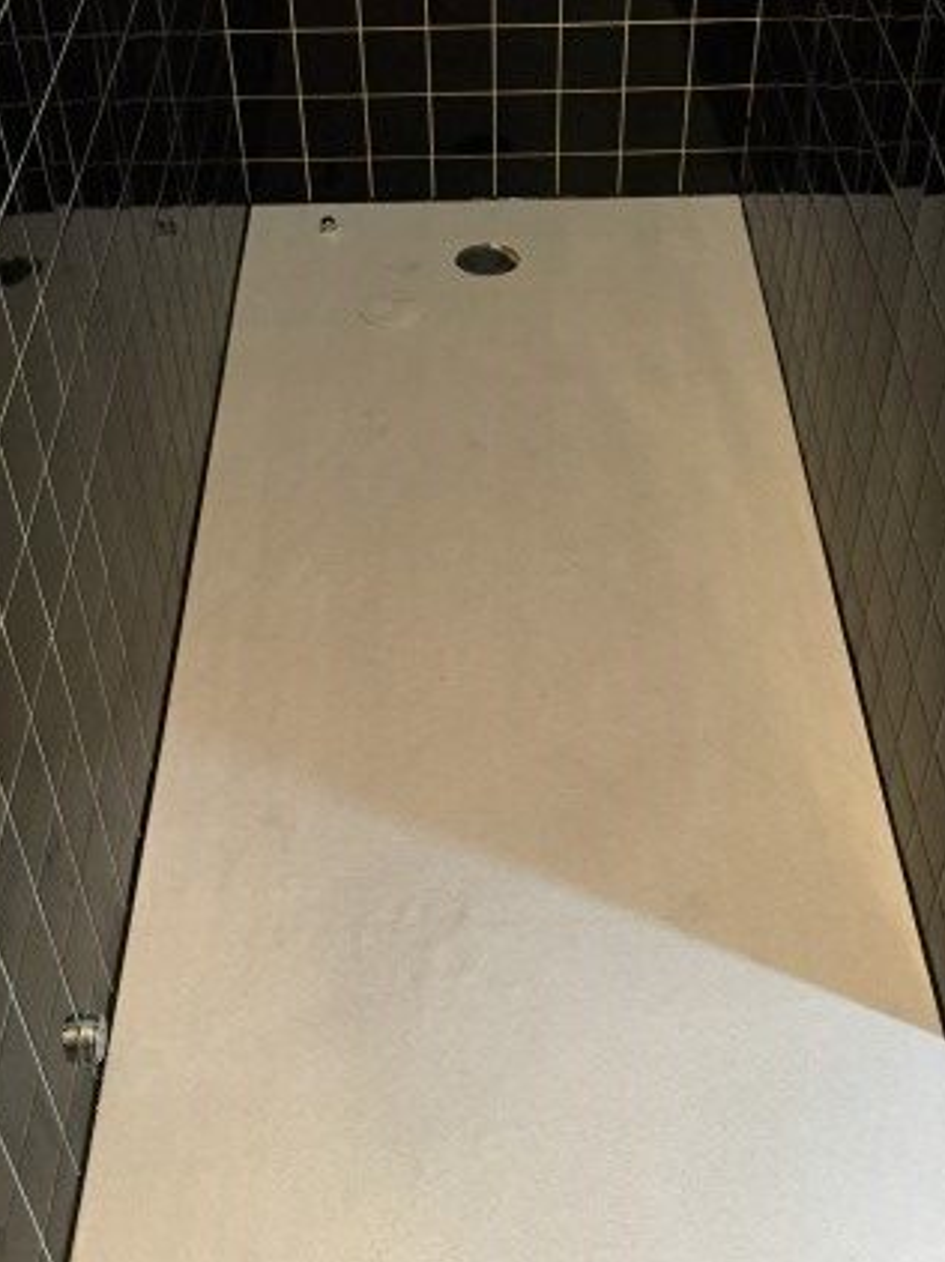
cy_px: 787
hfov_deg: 32.8
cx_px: 487
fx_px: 1603
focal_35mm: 44
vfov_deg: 42.7
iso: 160
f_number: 2.2
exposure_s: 1/30
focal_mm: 4.15
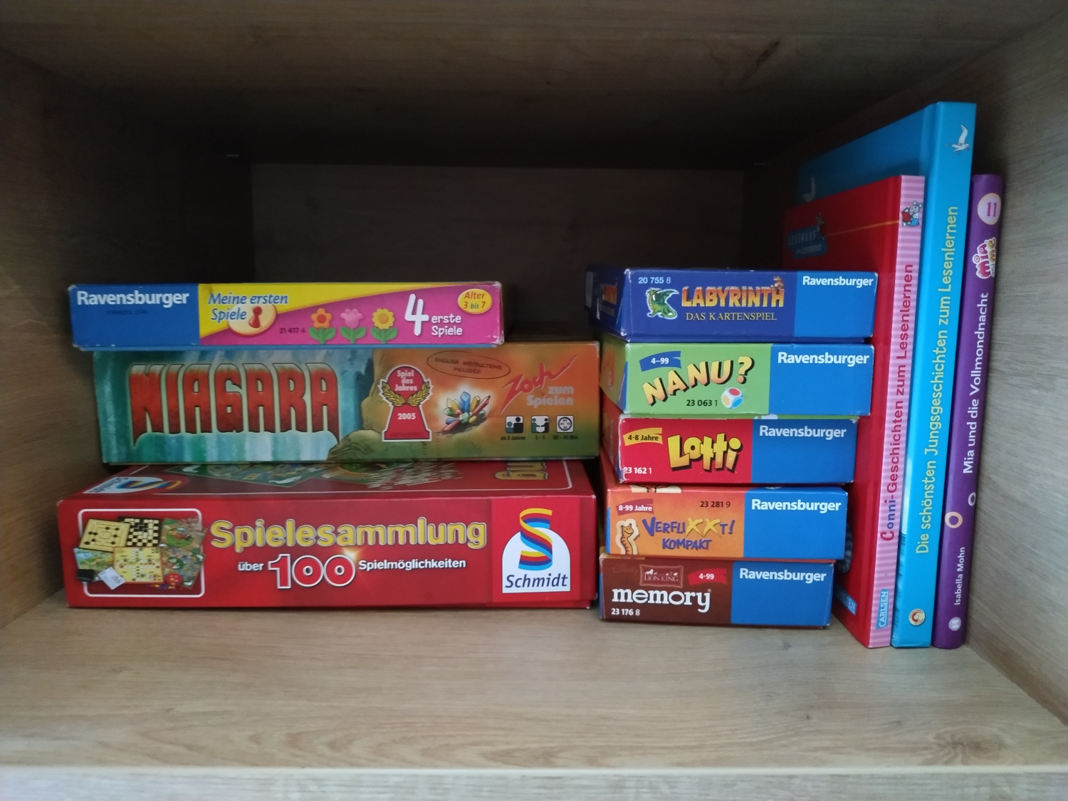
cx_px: 534
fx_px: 740
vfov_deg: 56.8
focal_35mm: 24
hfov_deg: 71.6
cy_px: 400
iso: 1600
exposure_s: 1/13
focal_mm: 3.94
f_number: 1.9
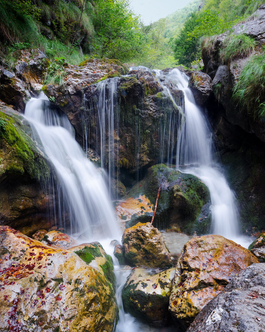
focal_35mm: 24
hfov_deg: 58.8
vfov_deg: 69.6
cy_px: 200
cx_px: 134
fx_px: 235
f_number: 22
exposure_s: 1/3
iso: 400
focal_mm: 14
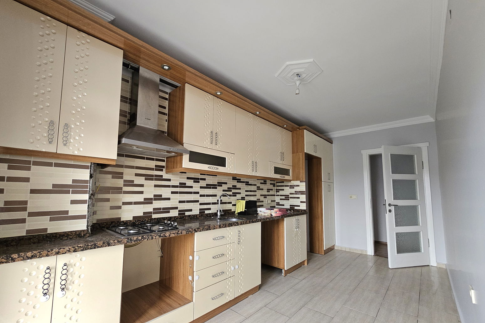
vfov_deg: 80.9
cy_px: 181
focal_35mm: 14
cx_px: 235
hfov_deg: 104.2
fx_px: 189
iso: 250
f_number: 2.2
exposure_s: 1/77.5
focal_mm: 2.2
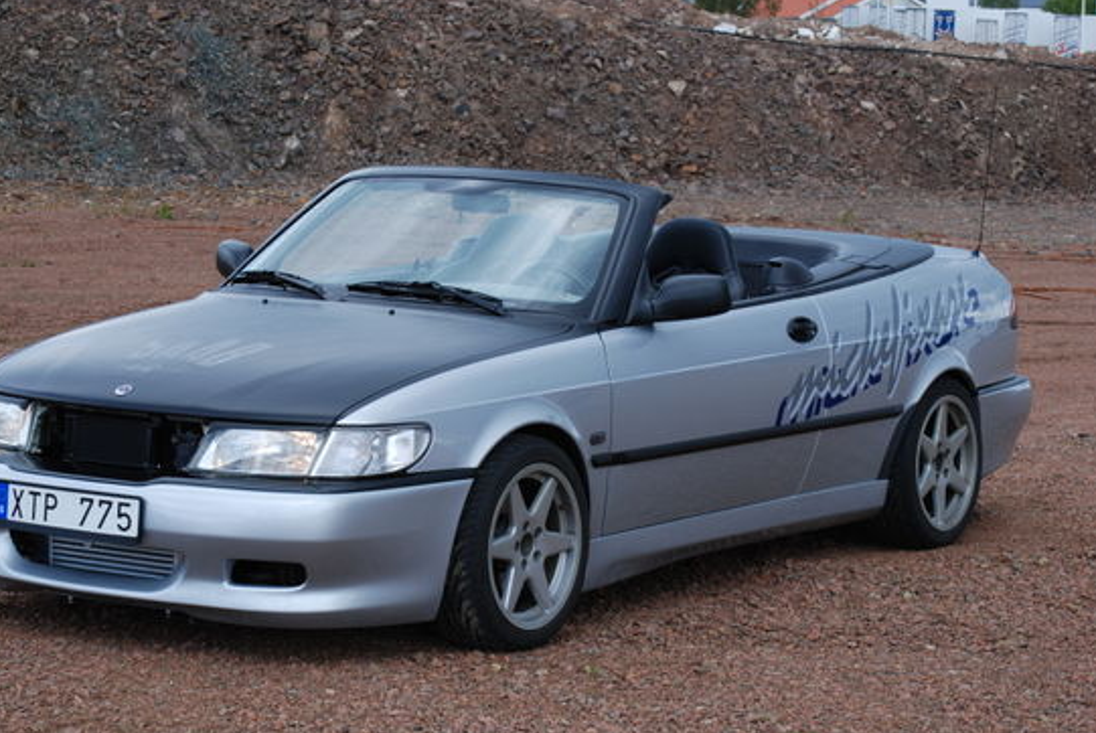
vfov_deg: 14.1
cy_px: 425
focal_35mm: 98
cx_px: 478
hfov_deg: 20.9
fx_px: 2974
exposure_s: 1/50
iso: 100
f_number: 13
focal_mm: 55
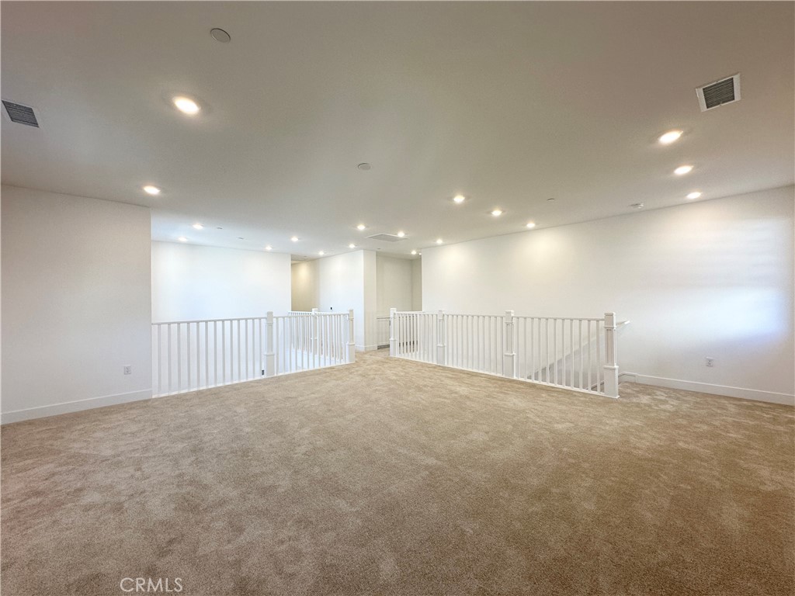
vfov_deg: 85.7
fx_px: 322
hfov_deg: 102.1
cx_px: 398
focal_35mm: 14
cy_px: 298
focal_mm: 2.22
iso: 80
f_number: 2.2
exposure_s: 1/120
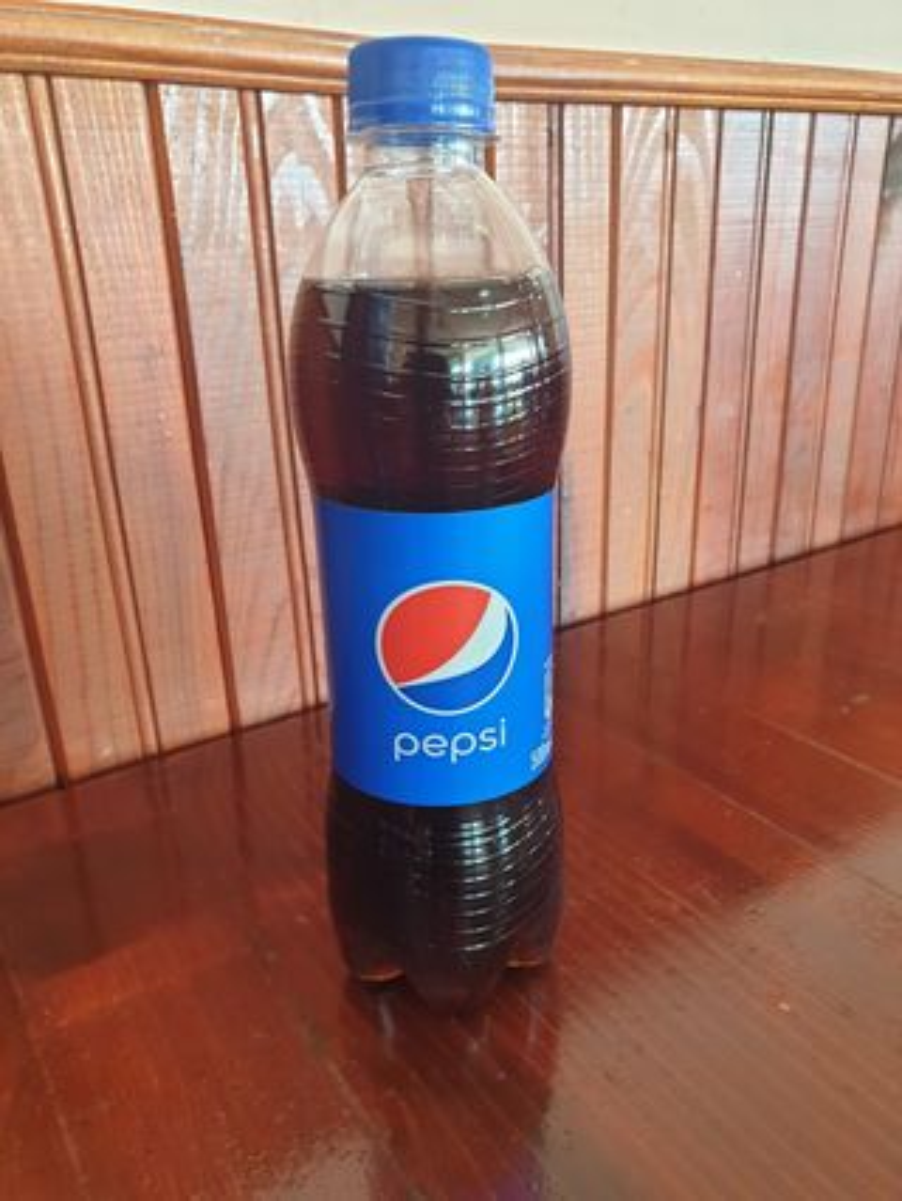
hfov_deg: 53.1
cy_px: 600
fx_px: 902
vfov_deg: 67.3
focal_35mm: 26
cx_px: 451
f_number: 2.4
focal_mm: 4.3
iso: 125
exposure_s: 1/50
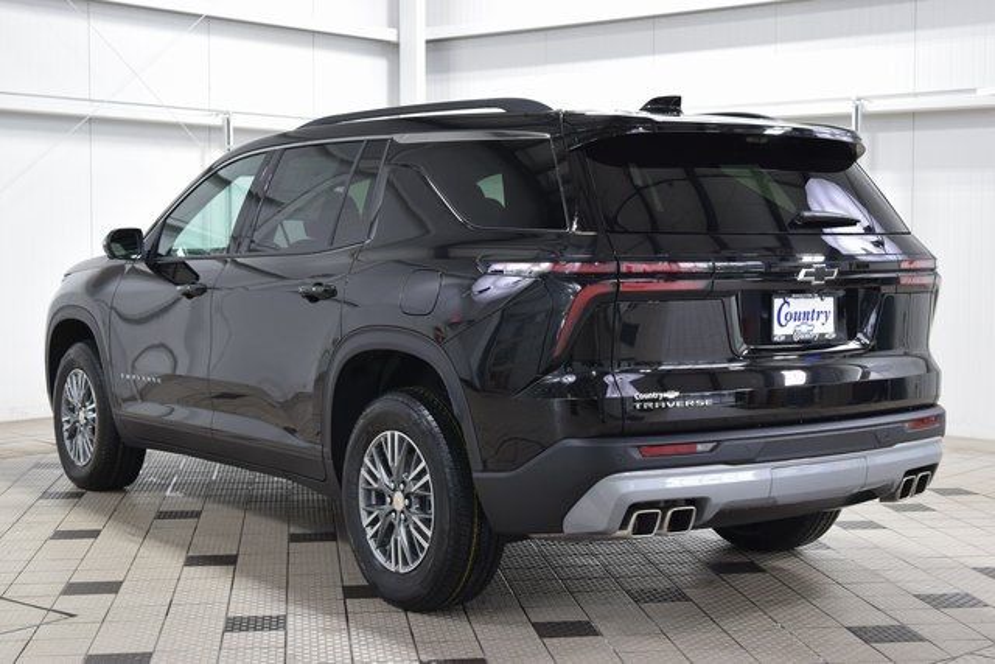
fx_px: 1493
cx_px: 498
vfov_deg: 25.1
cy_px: 332
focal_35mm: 54
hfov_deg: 36.9
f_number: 6.3
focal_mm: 36
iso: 800
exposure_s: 1/15
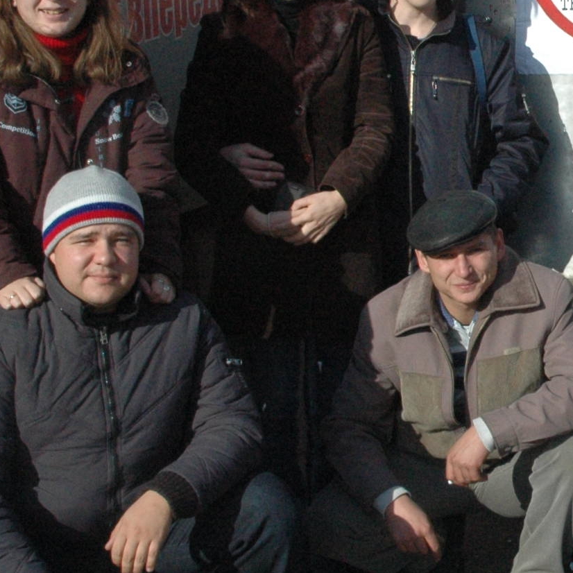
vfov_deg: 17.0
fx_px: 1910
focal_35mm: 102
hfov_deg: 16.2
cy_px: 237
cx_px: 728
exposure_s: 1/640
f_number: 13
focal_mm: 22
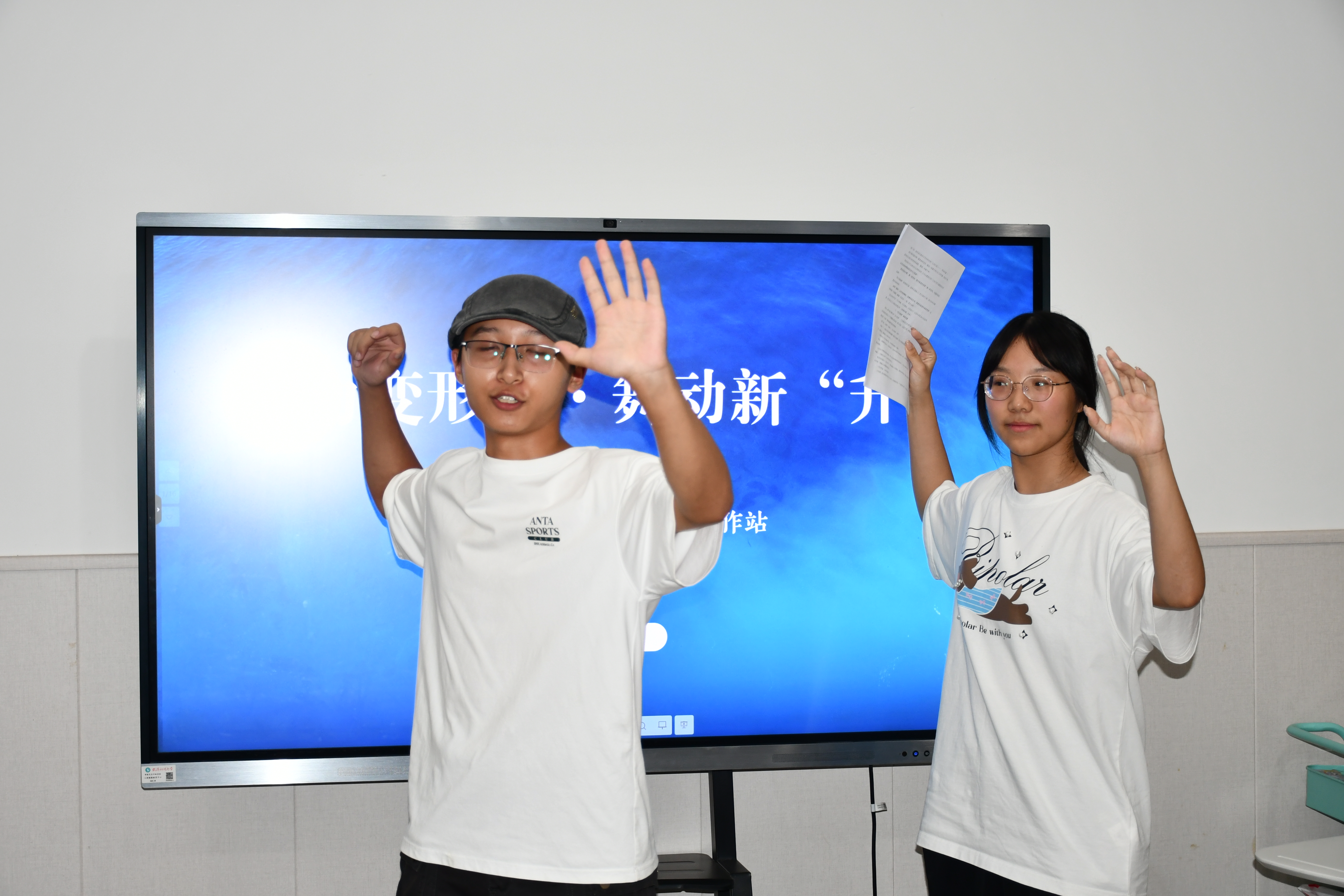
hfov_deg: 38.2
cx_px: 672
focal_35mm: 52
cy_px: 448
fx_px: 1941
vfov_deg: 26.0
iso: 500
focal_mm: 35
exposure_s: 1/60
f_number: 4.2
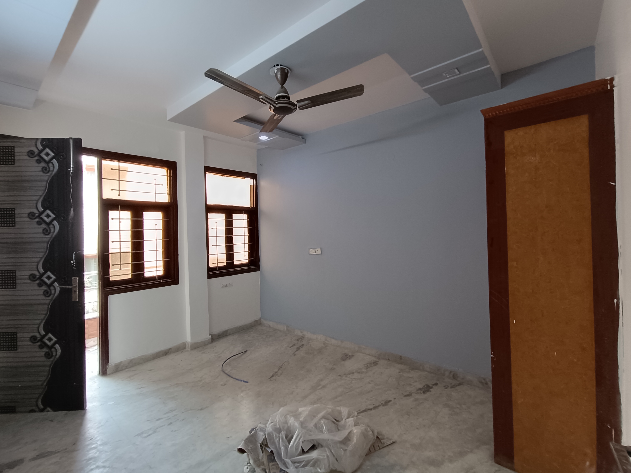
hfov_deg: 94.5
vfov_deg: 78.1
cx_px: 316
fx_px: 292
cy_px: 236
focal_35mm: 16
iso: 246
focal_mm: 1.66
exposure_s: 1/50
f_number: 2.2
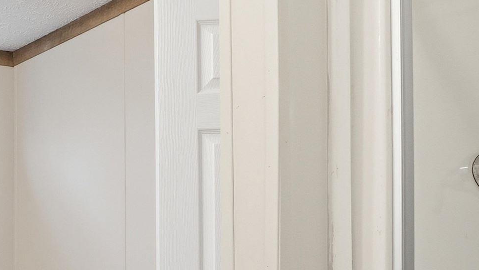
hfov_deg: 33.4
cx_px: -100
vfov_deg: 23.1
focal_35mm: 50
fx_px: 635
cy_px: 262
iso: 250
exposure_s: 1/10
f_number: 9
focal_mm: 10
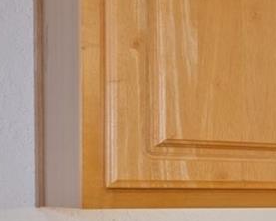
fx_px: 842
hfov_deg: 12.2
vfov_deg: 14.8
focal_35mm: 103
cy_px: 208
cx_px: 757
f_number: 8
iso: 320
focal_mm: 19
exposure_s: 2.5
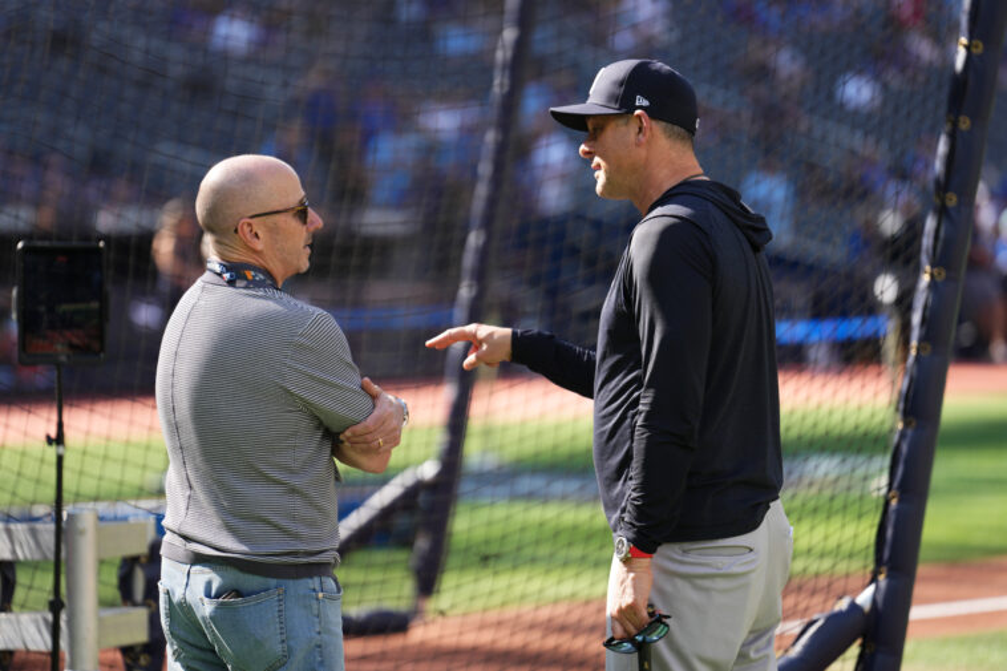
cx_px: 504
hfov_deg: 11.6
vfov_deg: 7.7
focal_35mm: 178
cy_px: 336
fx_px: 4978
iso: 160
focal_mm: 178
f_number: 2.8
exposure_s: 1/800
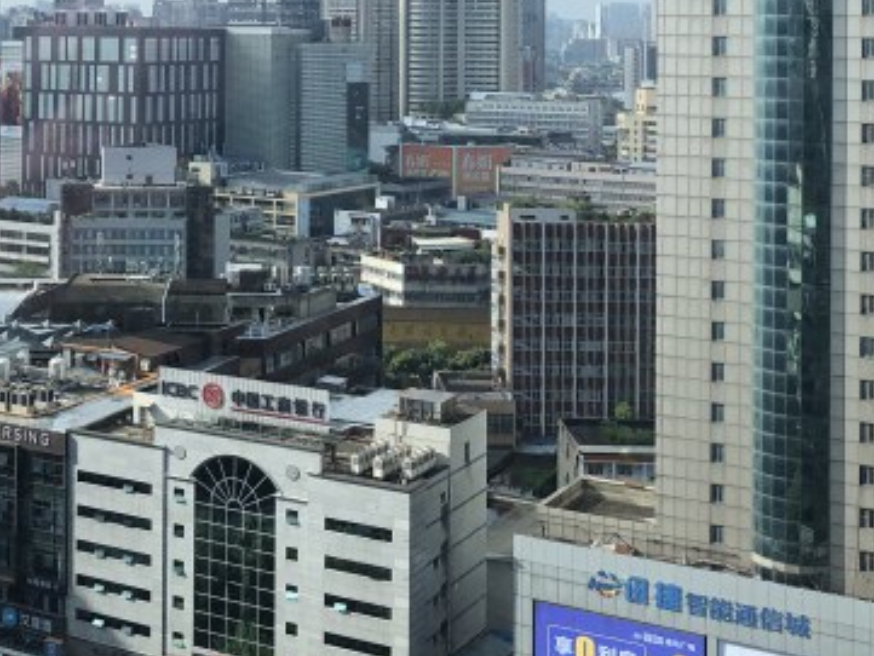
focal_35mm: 62
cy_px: 51
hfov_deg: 30.6
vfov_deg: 23.0
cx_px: 201
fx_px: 1566
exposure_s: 1/979
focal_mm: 4
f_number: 1.8
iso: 20
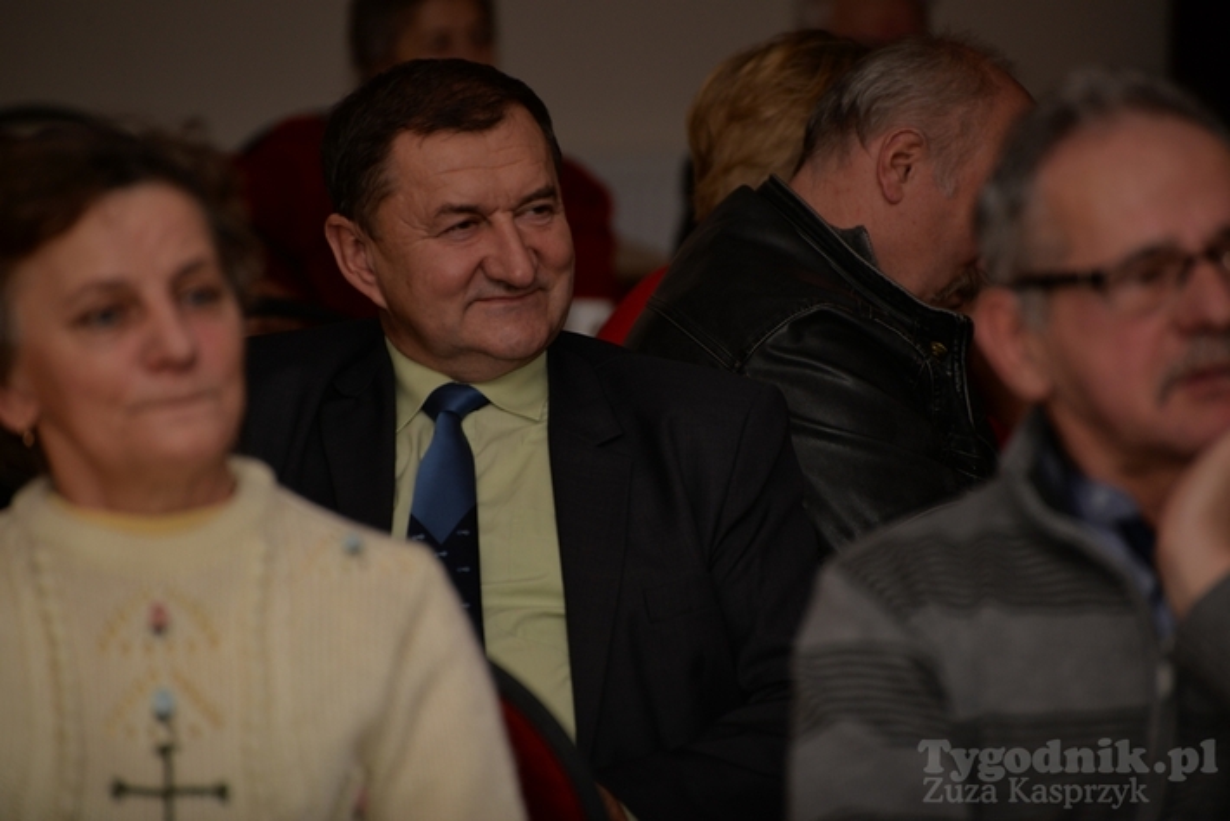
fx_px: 8545
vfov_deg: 5.5
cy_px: 410
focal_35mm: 250
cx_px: 615
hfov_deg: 8.2
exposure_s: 1/200
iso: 200
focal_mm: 250
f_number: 5.6
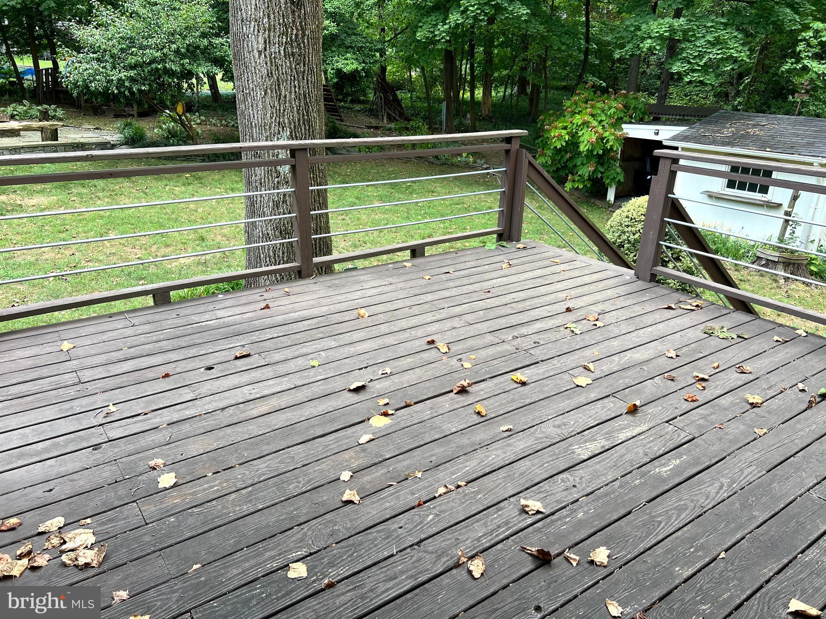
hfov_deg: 67.3
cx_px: 413
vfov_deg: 53.1
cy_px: 310
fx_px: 620
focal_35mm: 26
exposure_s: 1/232
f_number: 1.5
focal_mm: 5.7
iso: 40
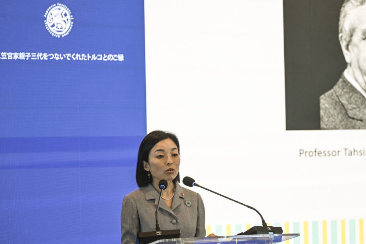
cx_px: 221
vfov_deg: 8.5
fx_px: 1647
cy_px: 140
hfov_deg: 12.7
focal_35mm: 162
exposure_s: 1/250
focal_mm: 115
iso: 720
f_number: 3.2
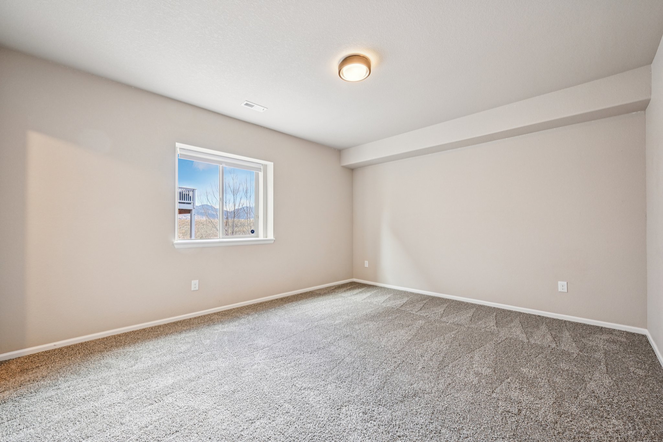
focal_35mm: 14
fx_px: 258
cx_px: 332
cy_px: 221
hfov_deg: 104.3
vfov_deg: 81.2
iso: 400
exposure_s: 1/15
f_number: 10
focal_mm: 14
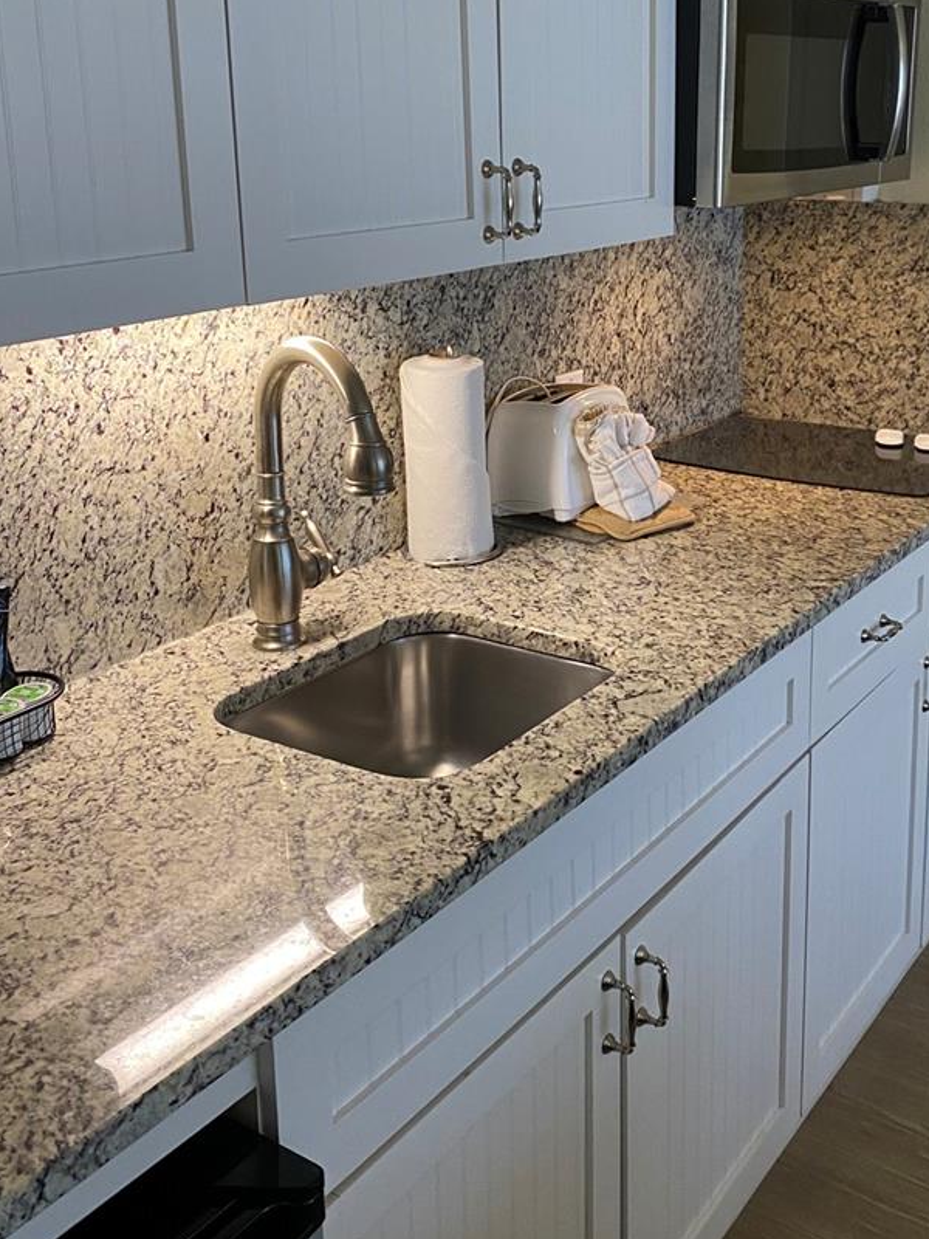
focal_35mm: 39
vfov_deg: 47.2
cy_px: 426
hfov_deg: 36.5
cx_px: 616
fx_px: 1396
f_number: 1.8
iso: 160
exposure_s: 1/60
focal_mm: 4.25
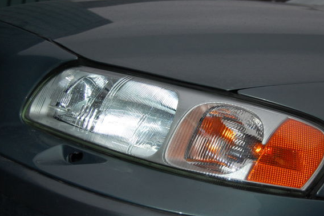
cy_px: 110
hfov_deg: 28.5
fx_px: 639
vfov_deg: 19.2
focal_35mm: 71
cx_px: 177
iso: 400
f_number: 5.3
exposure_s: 1/320
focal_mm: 42
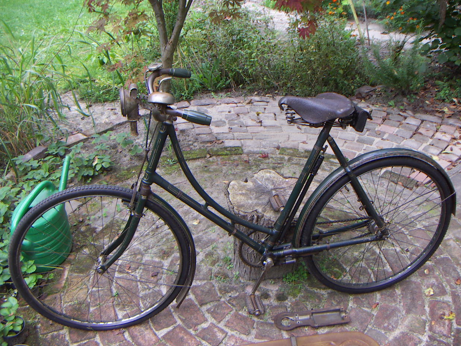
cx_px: 233
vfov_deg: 38.7
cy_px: 177
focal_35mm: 37
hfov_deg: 50.1
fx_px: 493
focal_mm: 4.7
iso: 50
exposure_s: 1/100
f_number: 2.8
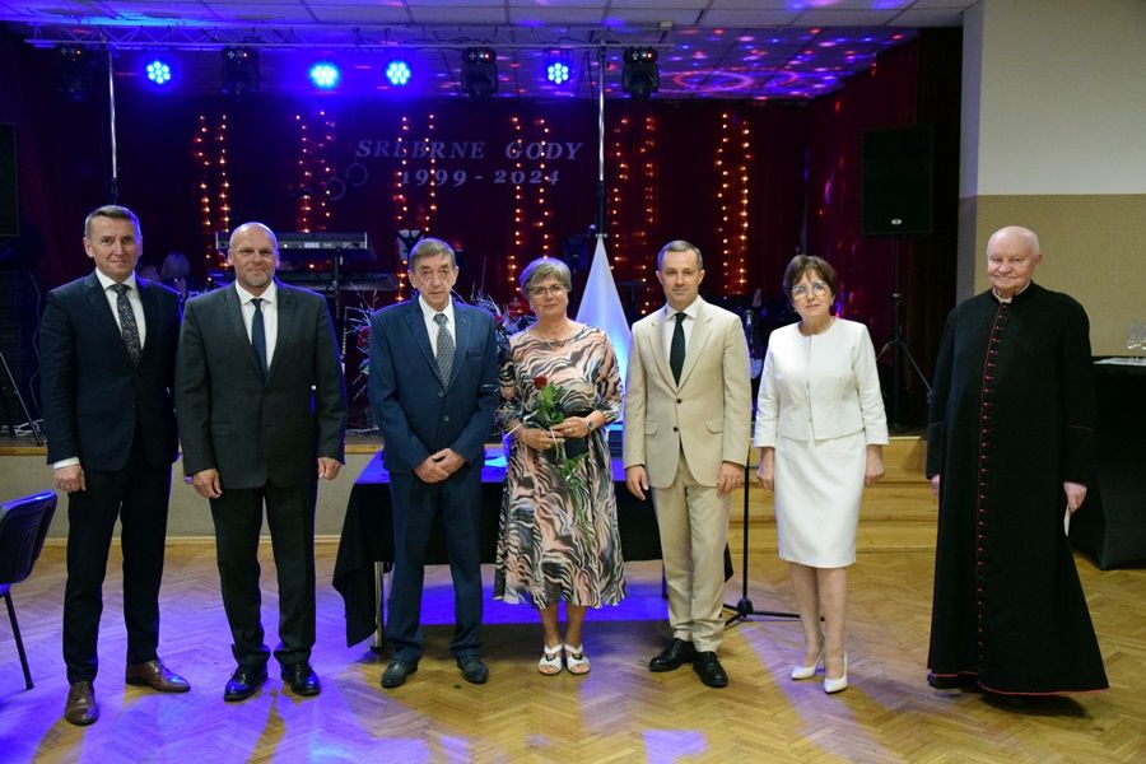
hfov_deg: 51.3
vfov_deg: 35.5
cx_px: 573
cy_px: 382
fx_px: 1194
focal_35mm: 38
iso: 4500
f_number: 4
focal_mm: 25
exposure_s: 1/100
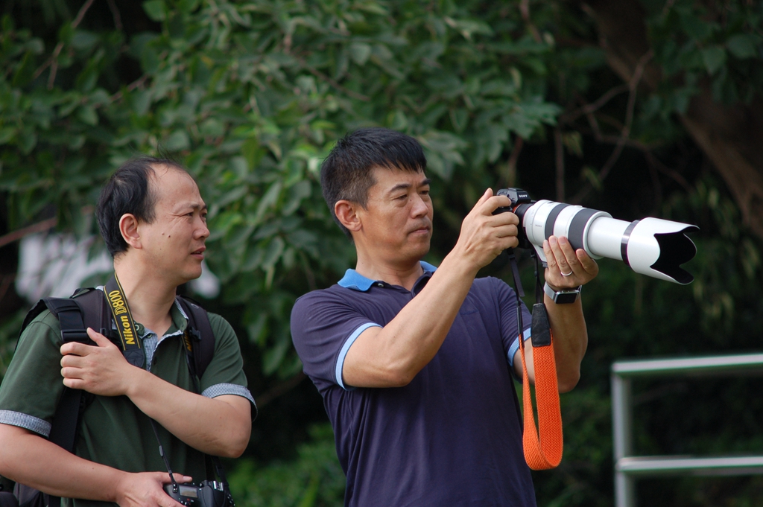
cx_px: 382
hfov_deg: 6.5
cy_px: 254
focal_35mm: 315
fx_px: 6671
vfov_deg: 4.4
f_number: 4.5
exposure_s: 1/500
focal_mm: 210
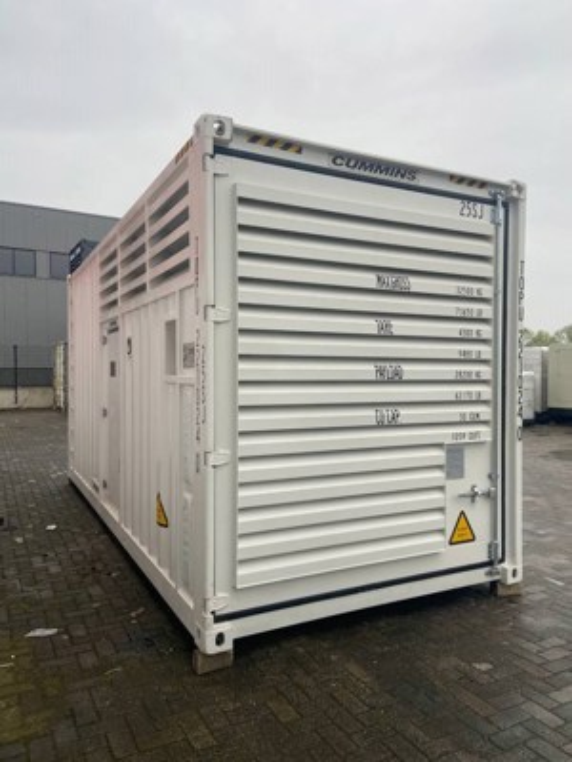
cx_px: 286
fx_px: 573
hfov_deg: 53.1
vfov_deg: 67.3
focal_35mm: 26
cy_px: 381
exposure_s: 1/398
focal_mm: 4.25
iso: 32
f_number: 1.8
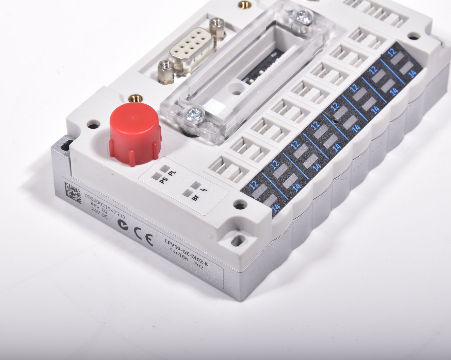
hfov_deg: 14.2
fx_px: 1815
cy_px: 180
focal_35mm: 136
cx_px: 212
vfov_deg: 11.4
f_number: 14
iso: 100
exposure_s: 1/200
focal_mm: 80
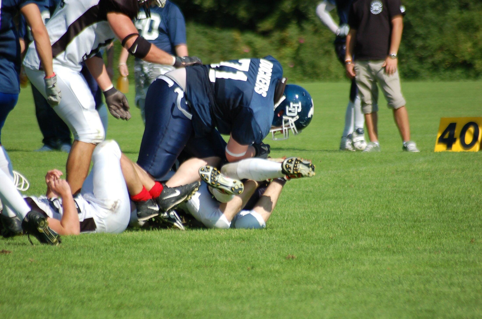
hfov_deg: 4.6
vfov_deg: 3.0
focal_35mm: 450
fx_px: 6014
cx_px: 241
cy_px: 160
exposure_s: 1/1000
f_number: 5.6
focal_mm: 300
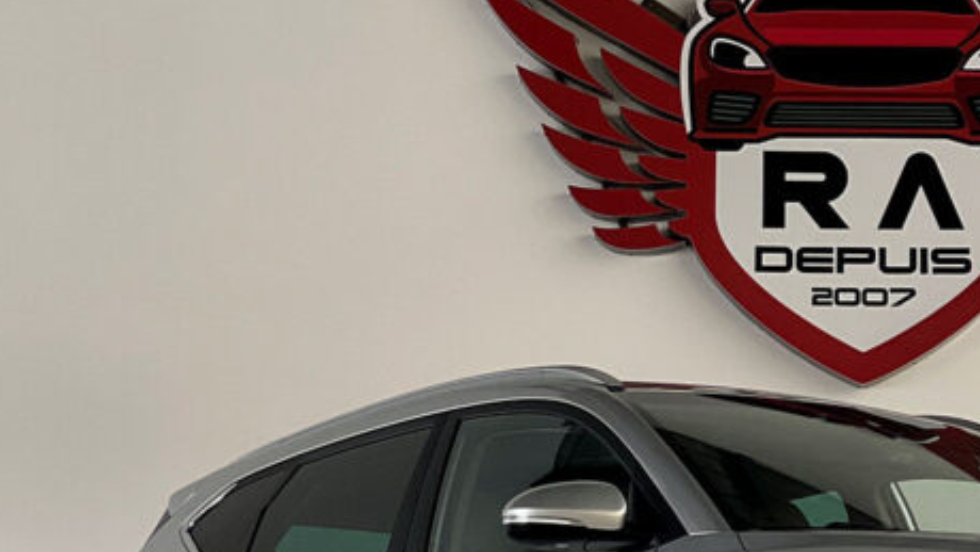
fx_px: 3795
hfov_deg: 14.6
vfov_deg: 8.3
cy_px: 456
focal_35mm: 146
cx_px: 837
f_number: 2.8
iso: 250
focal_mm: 9
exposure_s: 1/96
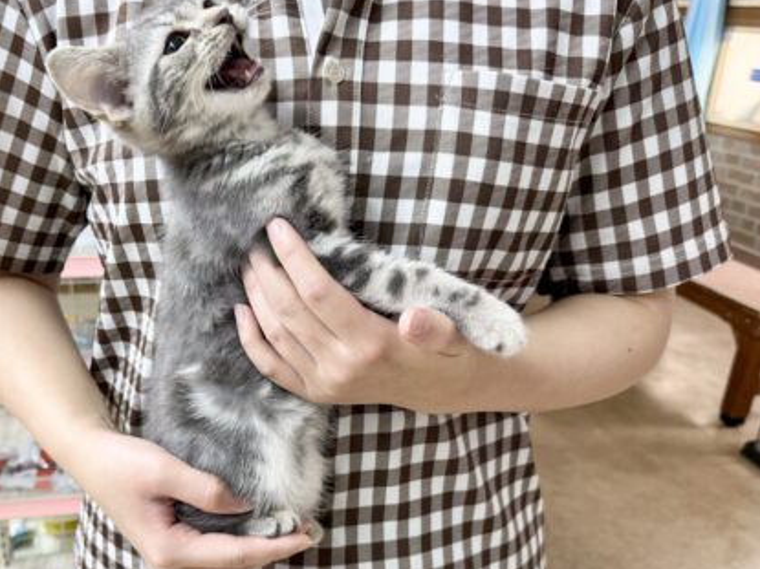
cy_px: 373
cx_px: 233
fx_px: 812
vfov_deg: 38.3
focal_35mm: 37
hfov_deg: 49.0
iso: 160
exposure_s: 1/50
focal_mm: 6.76
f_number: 1.78
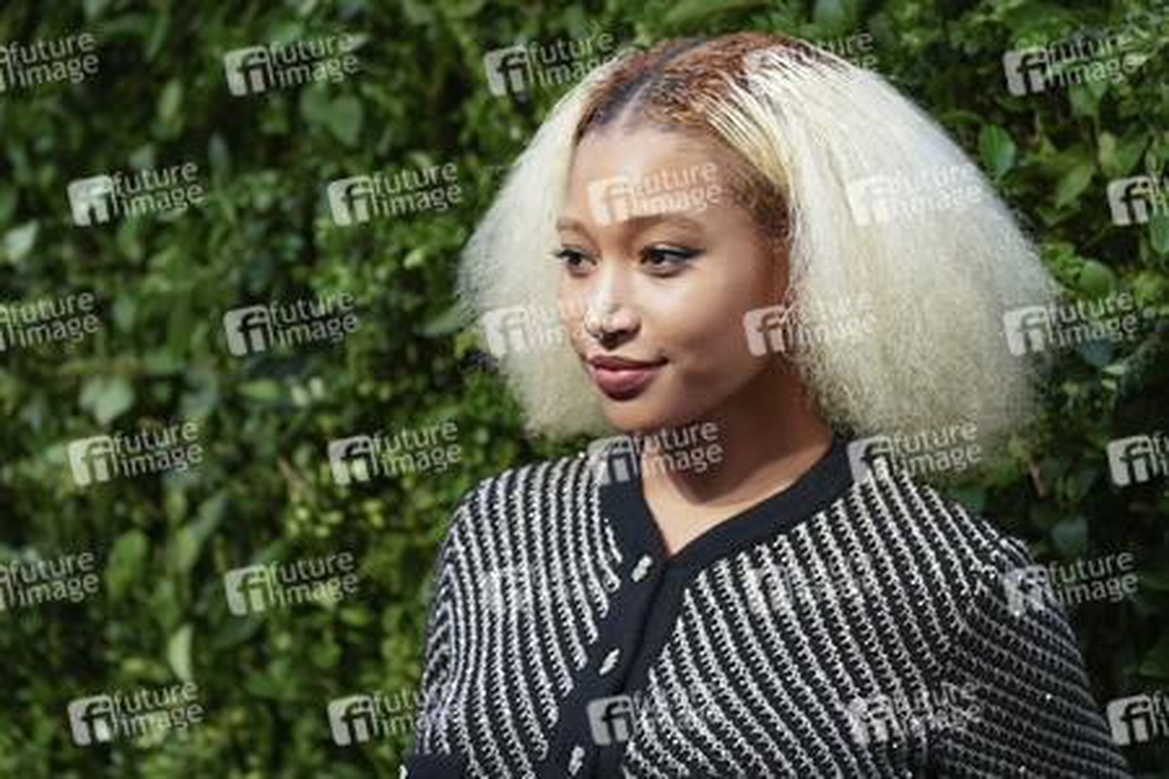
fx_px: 4806
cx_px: 584
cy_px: 390
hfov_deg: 13.9
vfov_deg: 9.3
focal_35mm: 148
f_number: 5
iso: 2000
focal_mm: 148
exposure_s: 1/320
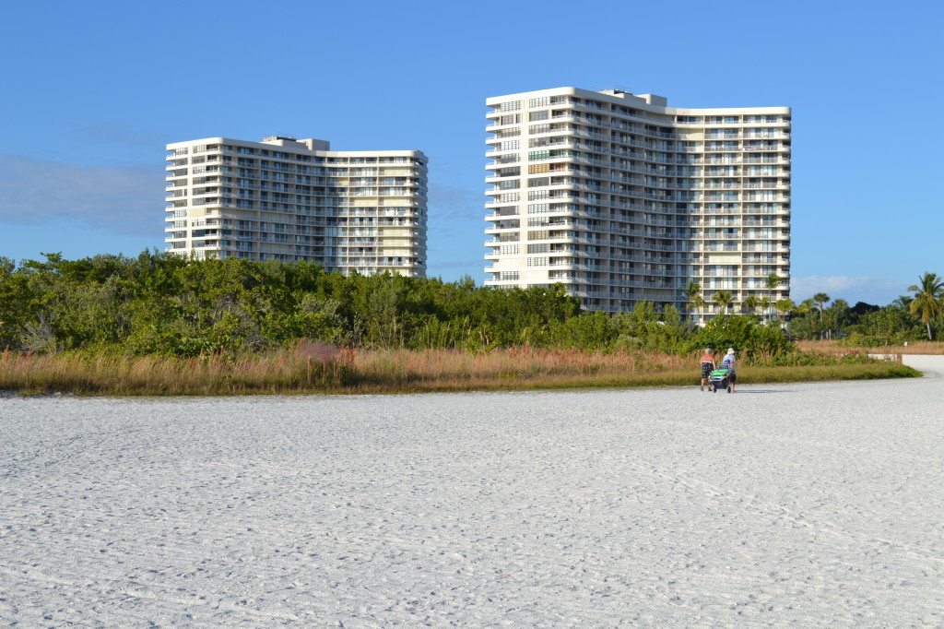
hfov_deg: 37.9
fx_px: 1376
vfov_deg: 25.7
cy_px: 314
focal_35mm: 52
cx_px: 472
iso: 100
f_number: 8
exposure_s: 1/250
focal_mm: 35
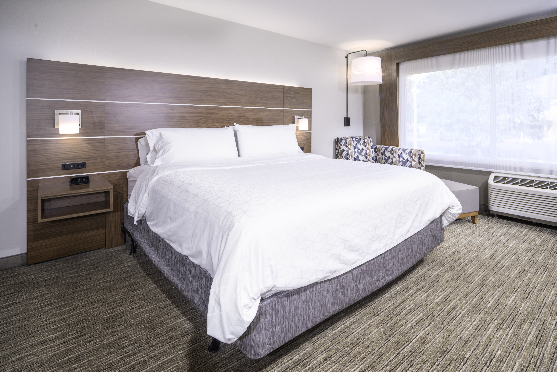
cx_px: 278
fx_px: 263
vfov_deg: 70.4
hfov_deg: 93.3
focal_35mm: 17
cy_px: 186
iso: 100
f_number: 11
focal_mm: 17
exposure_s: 1/60
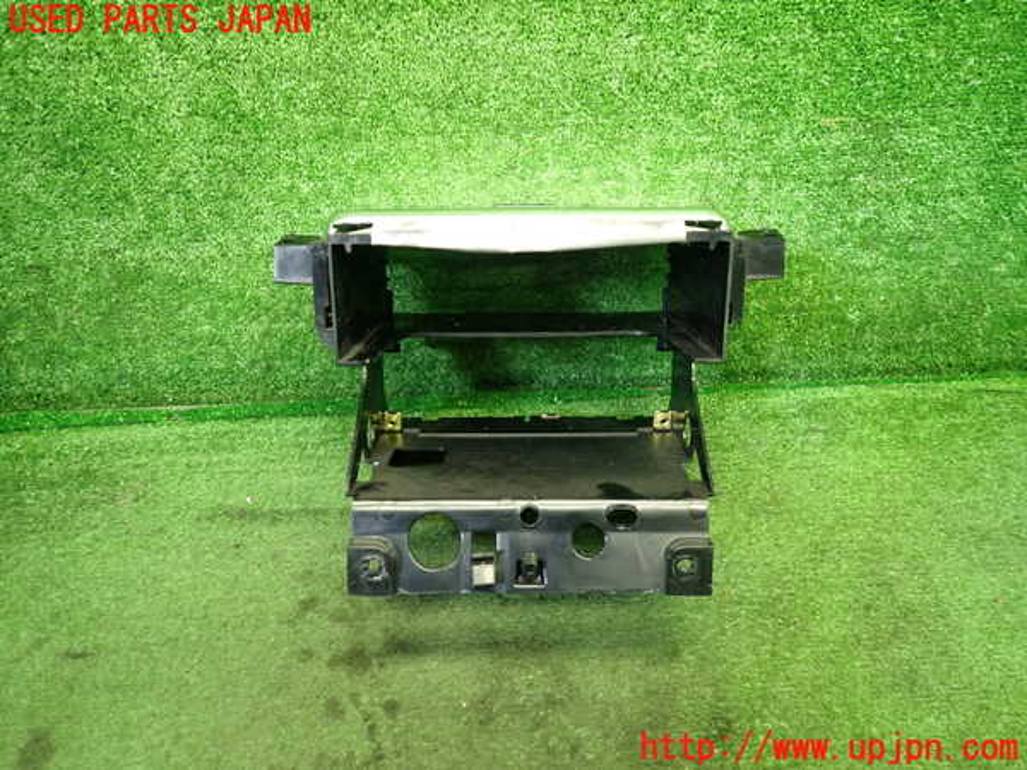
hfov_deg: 69.4
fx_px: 742
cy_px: 385
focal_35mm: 25
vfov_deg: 54.9
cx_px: 514
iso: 250
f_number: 2
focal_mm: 4.5
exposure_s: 1/30
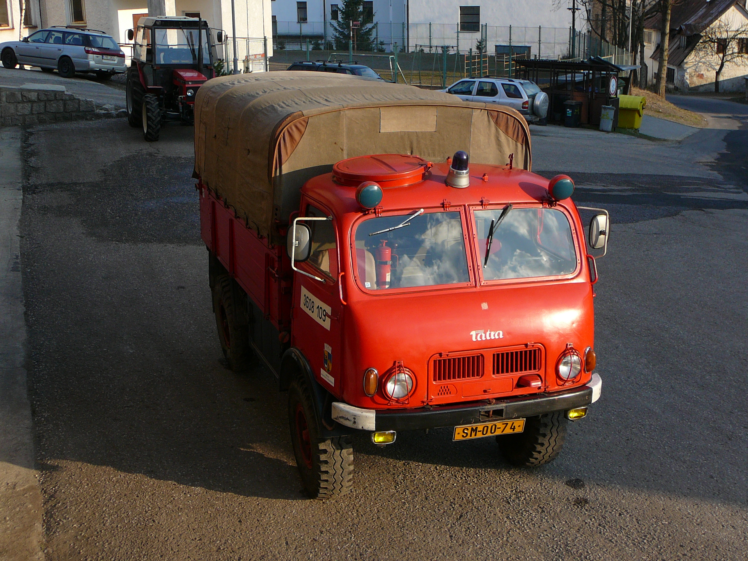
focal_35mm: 49
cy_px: 280
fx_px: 1059
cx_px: 374
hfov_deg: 38.9
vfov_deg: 29.7
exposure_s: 1/400
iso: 80
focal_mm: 7.3
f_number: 3.4
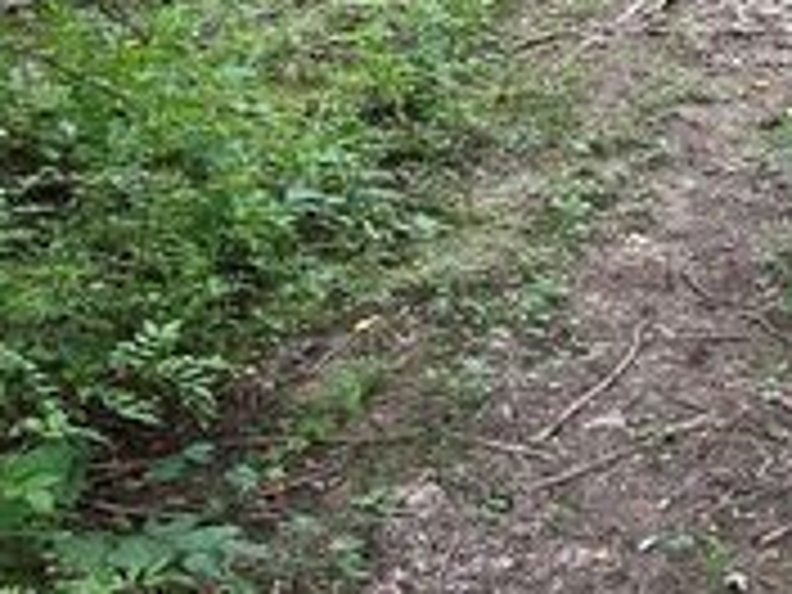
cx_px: 824
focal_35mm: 74
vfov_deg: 18.5
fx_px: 1693
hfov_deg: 24.9
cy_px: -173
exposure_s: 1/121
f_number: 1.5
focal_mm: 5.7
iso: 100
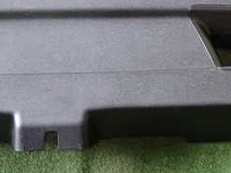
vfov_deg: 14.5
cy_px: -23
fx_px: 661
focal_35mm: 99
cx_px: 191
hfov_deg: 19.6
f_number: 2.8
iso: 800
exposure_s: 1/25
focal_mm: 7.31
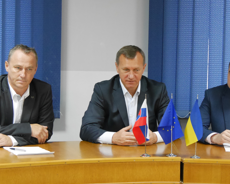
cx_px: 137
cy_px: 76
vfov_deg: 13.6
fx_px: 769
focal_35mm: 113
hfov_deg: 17.0
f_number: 4.7
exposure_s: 1/20
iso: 3200
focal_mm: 40
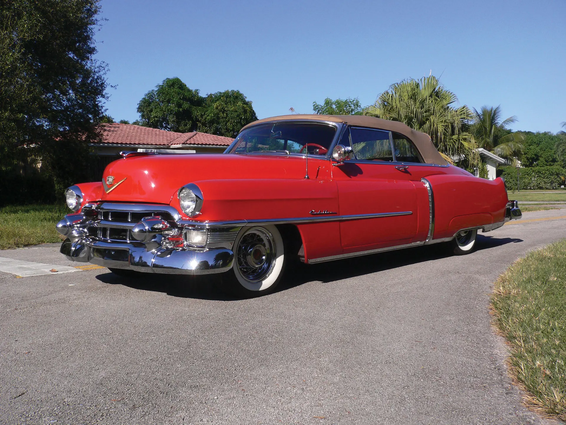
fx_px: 572
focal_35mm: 35
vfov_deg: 40.7
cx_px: 283
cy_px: 212
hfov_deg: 52.6
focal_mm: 5.8
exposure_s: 1/500
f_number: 2.8
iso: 80
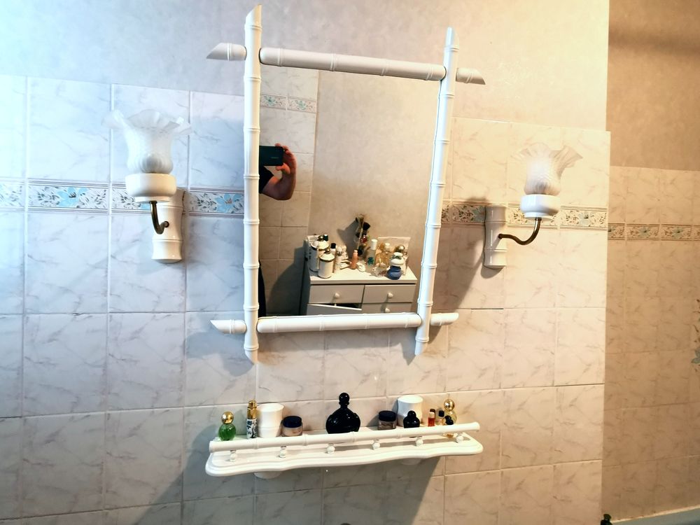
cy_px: 262
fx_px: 445
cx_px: 350
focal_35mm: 22
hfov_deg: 76.4
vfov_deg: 61.1
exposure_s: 1/25
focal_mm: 2.35
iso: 320
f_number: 2.2
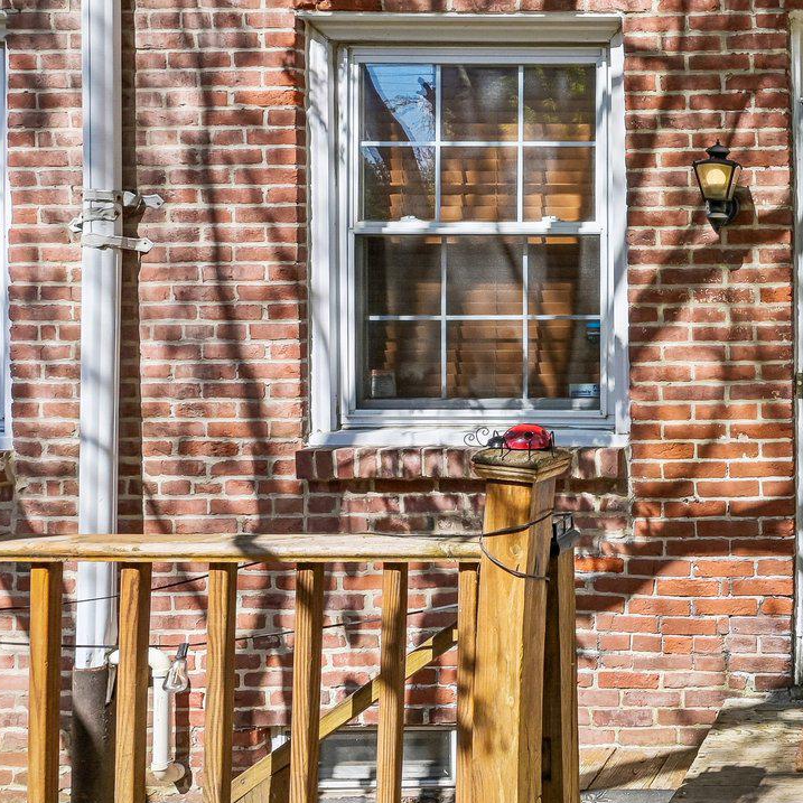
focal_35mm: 34
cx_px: 884
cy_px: 315
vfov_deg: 48.1
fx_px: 892
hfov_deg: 39.6
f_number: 11
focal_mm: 14
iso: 320
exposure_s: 1/400
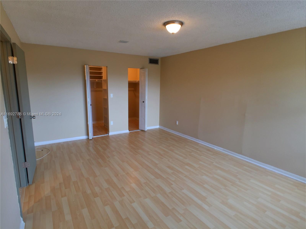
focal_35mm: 29
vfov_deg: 48.2
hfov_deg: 61.7
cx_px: 153
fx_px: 256
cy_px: 114
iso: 32
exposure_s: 1/40
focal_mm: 4.15
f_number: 2.2
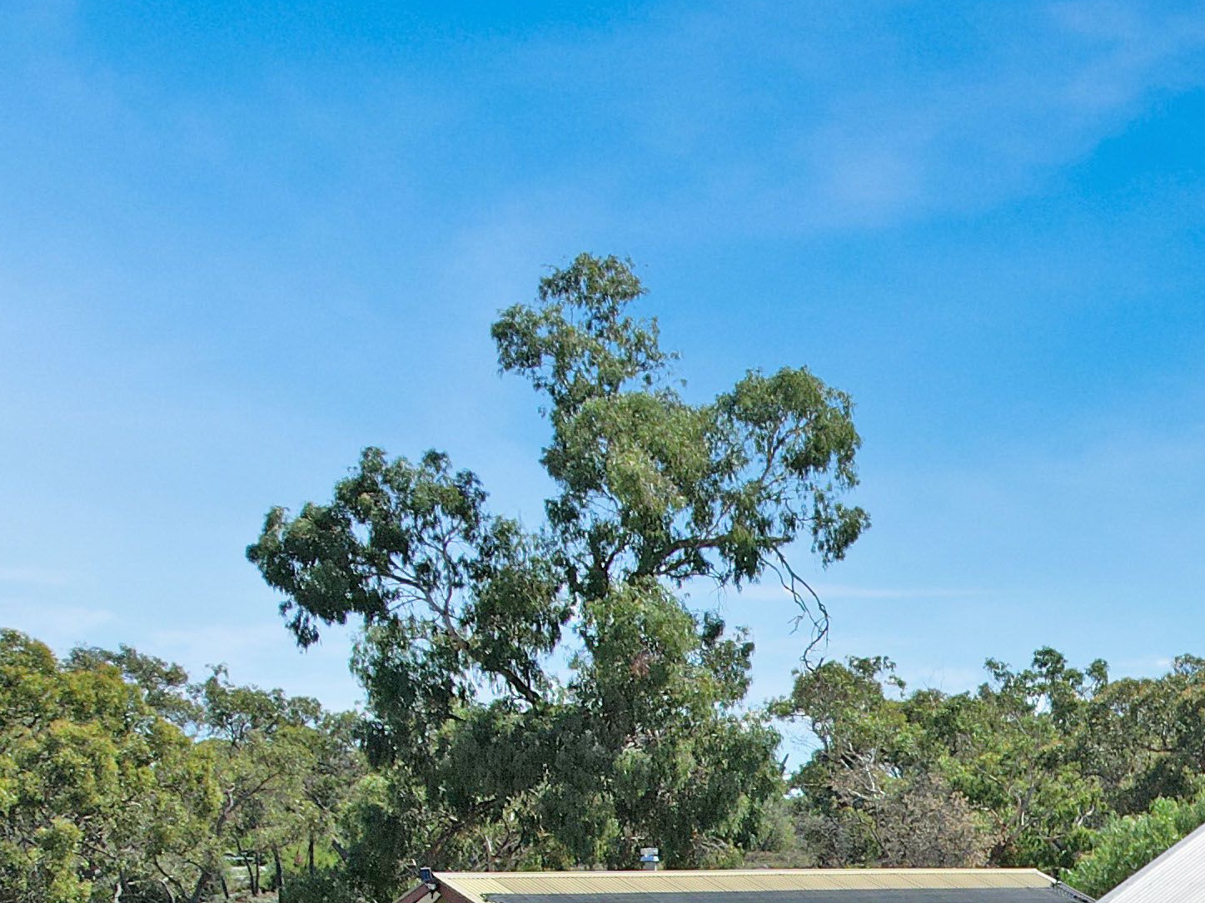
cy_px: 1213
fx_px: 2785
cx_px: 1392
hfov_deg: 22.7
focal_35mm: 80
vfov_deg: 17.2
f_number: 2.8
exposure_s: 1/2500
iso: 110
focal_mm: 8.38
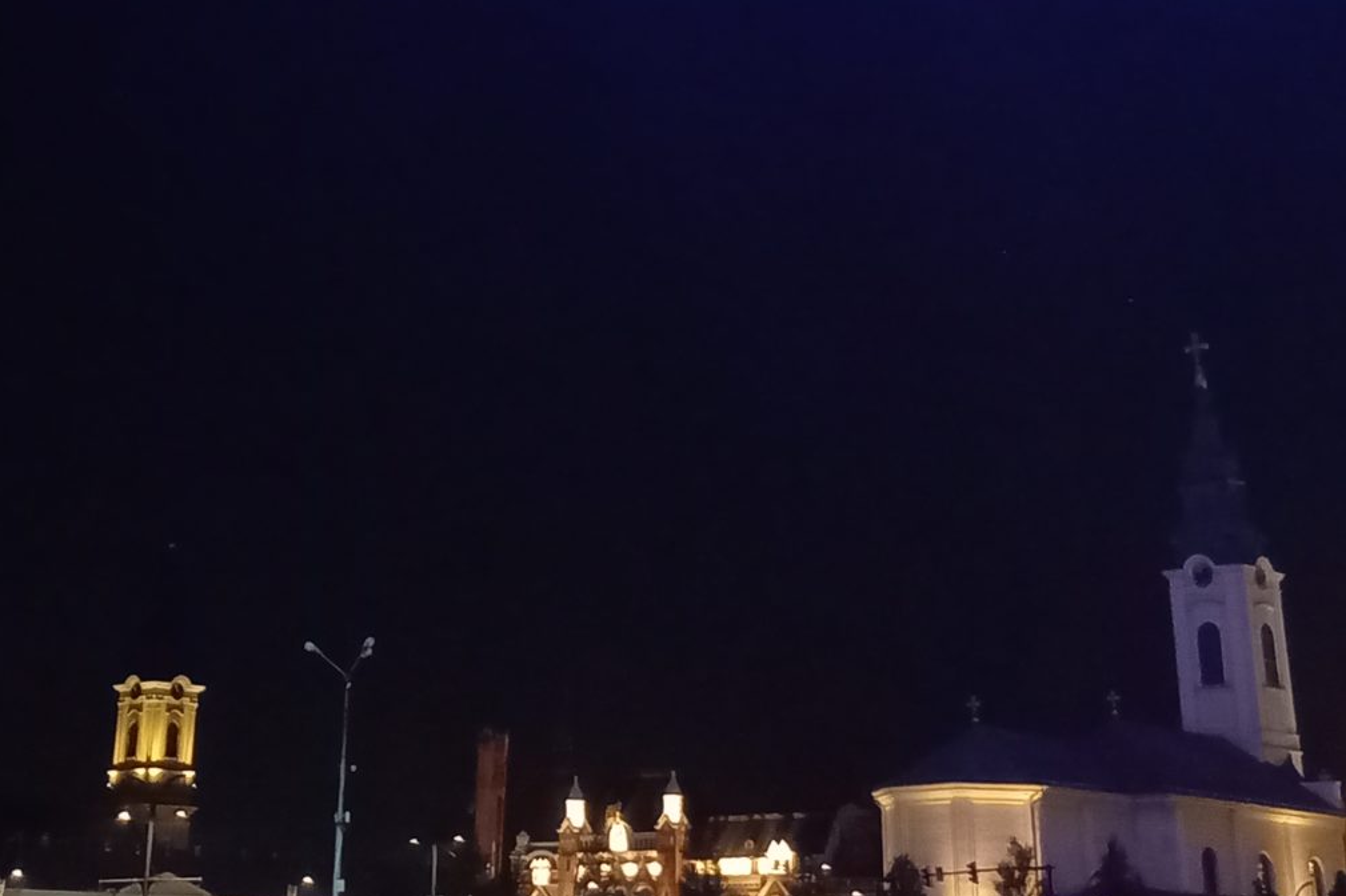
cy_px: -269
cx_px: 632
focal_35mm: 66
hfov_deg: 30.5
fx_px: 2467
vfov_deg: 19.1
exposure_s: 1/16.7
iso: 1600
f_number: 1.8
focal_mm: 4.65
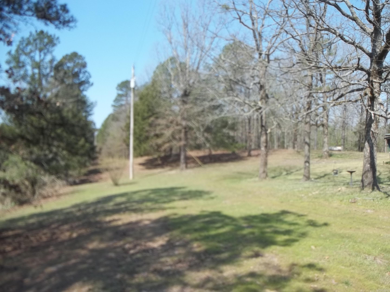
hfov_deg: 55.4
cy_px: 146
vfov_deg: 42.9
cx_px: 195
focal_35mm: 33
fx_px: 372
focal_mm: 5.9
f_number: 3.3
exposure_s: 1/500
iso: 64
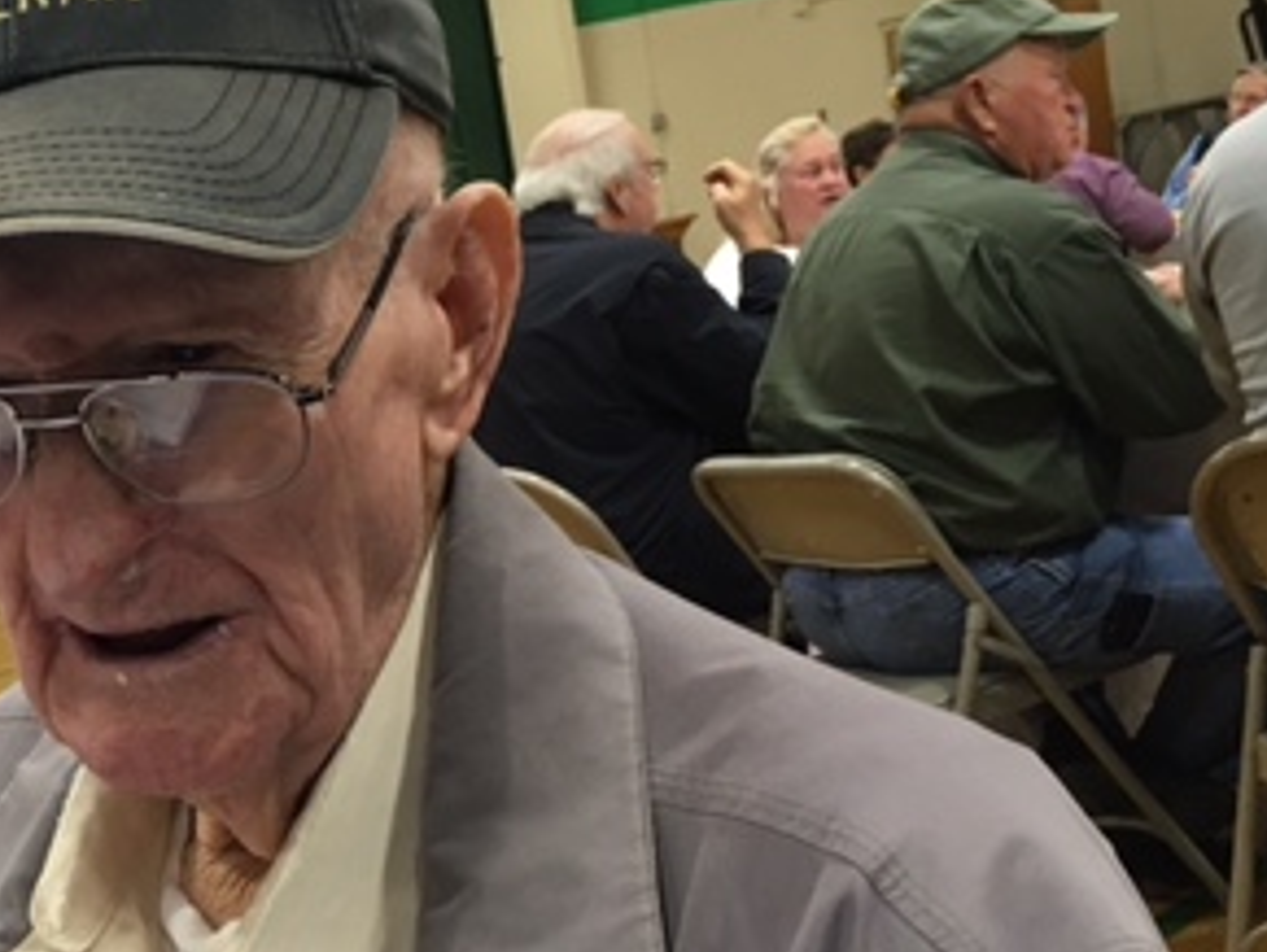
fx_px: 2344
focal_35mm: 64
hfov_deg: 28.9
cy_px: 812
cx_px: 105
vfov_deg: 22.5
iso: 80
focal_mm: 4.15
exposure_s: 1/30
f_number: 2.2
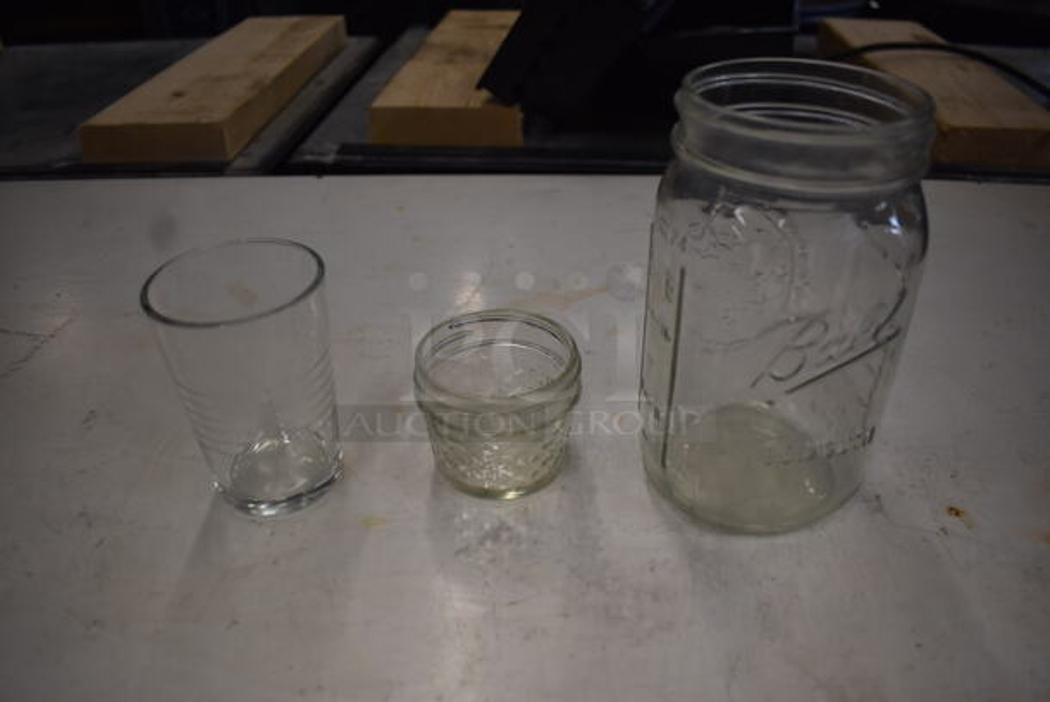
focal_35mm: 27
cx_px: 525
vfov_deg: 48.0
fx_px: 788
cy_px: 351
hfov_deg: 67.3
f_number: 3.5
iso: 720
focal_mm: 18
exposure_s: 1/250
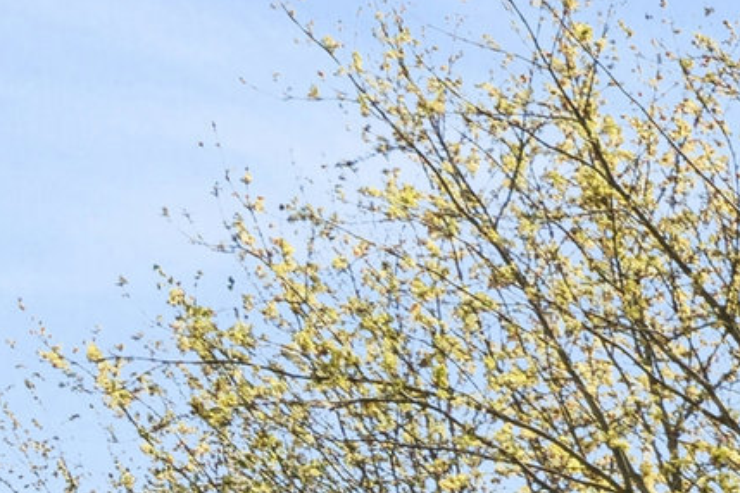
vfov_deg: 7.2
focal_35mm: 178
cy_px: 1238
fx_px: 3669
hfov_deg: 8.7
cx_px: 2474
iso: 250
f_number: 7.1
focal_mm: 17
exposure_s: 1/640
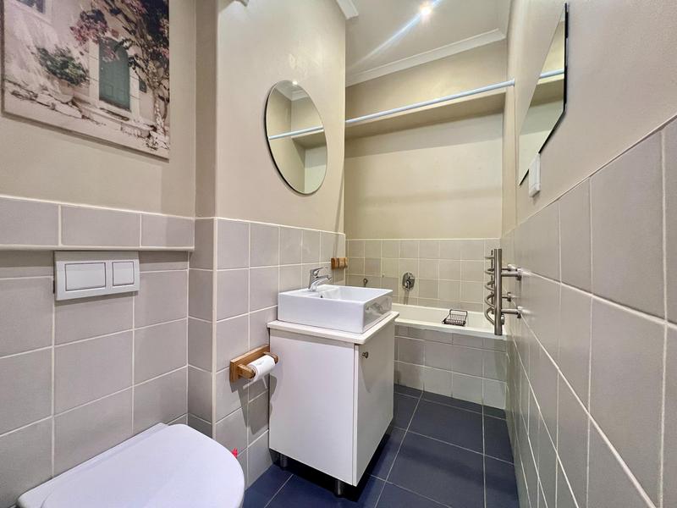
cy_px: 254
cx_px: 338
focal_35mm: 13
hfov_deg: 106.2
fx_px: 254
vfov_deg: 89.9
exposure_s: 1/50
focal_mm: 1.57
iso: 250
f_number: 1.8
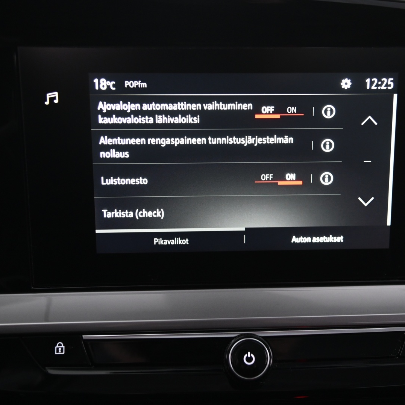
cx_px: 243
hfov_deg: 26.8
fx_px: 847
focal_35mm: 64
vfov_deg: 26.9
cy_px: 203
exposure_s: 1/25
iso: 2000
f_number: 4
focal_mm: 50
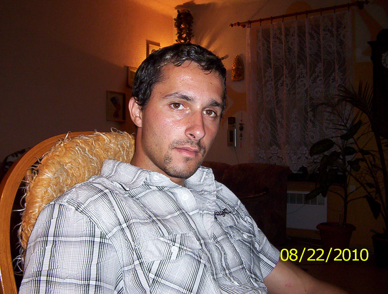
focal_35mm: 39
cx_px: 194
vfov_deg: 37.0
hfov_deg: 47.7
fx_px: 439
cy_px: 147
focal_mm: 5.26
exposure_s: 1/60
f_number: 3.84
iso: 140
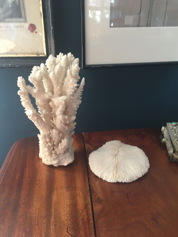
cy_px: 118
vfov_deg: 61.7
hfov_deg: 48.2
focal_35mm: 29
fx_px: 199
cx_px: 89
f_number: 2.2
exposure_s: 1/33
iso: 125
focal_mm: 4.15
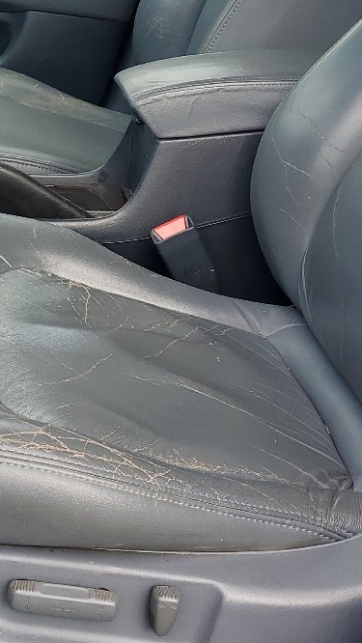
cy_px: 176
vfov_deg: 30.6
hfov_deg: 16.7
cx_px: -112
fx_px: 1160
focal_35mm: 68
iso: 50
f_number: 1.5
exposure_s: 1/588
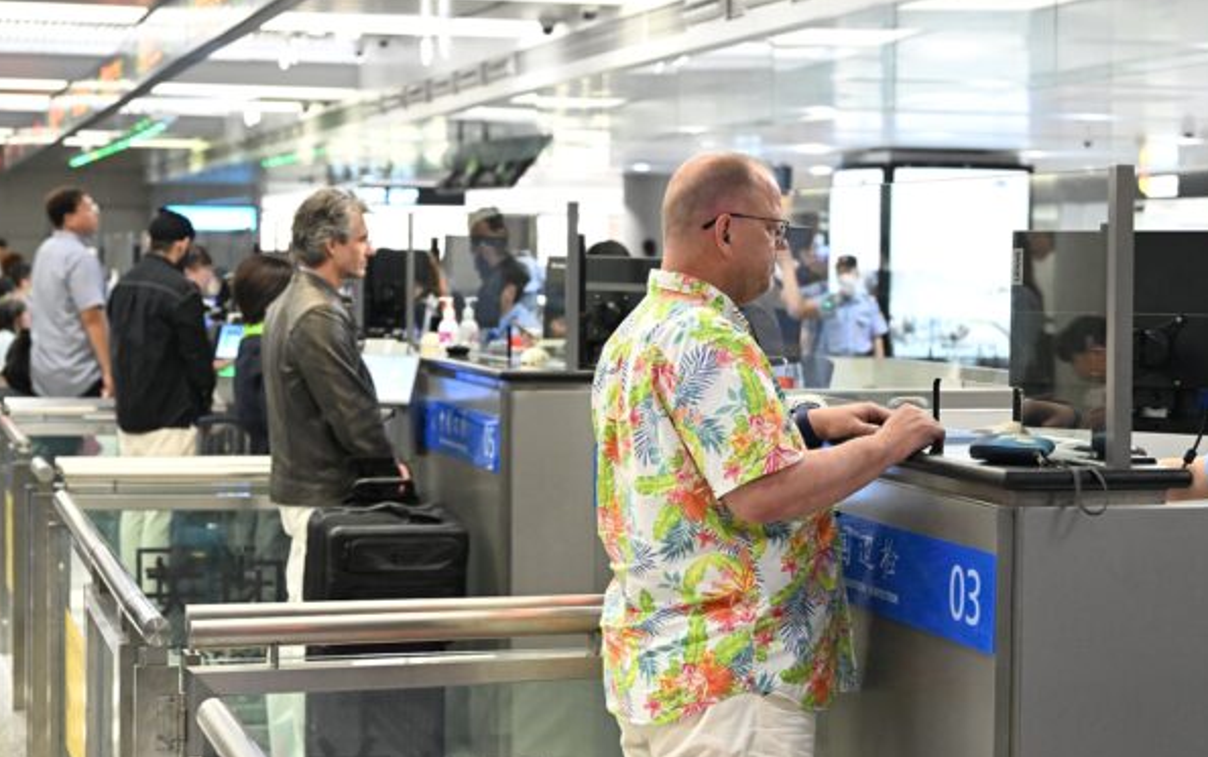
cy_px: 409
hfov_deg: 26.1
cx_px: 683
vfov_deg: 16.5
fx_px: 2602
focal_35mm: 79
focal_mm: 60
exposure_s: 1/160
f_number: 4
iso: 6400
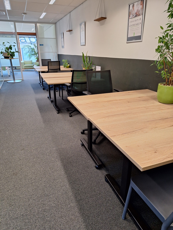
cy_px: 115
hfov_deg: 58.9
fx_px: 153
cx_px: 86
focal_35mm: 23
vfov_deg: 73.9
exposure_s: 1/50
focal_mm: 5.54
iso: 125
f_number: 1.8
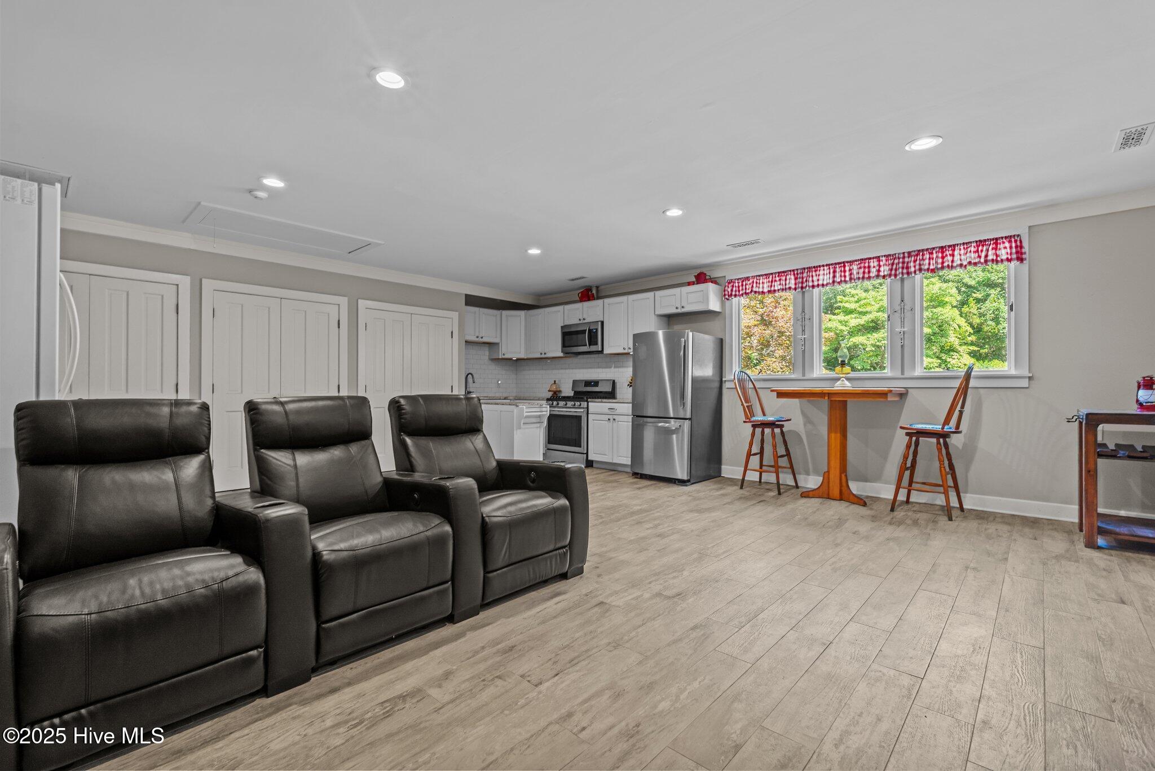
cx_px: 578
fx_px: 513
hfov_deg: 96.7
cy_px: 386
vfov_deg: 73.8
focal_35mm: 16
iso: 400
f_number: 8
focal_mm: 16
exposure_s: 1.3
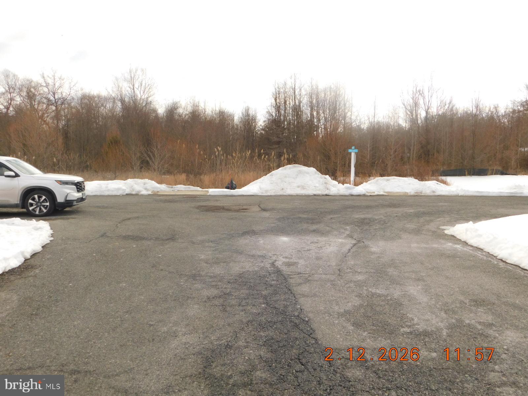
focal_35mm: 30
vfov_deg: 46.8
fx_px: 458
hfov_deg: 60.0
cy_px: 198
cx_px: 264
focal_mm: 5.3
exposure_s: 1/800
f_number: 3.2
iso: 125
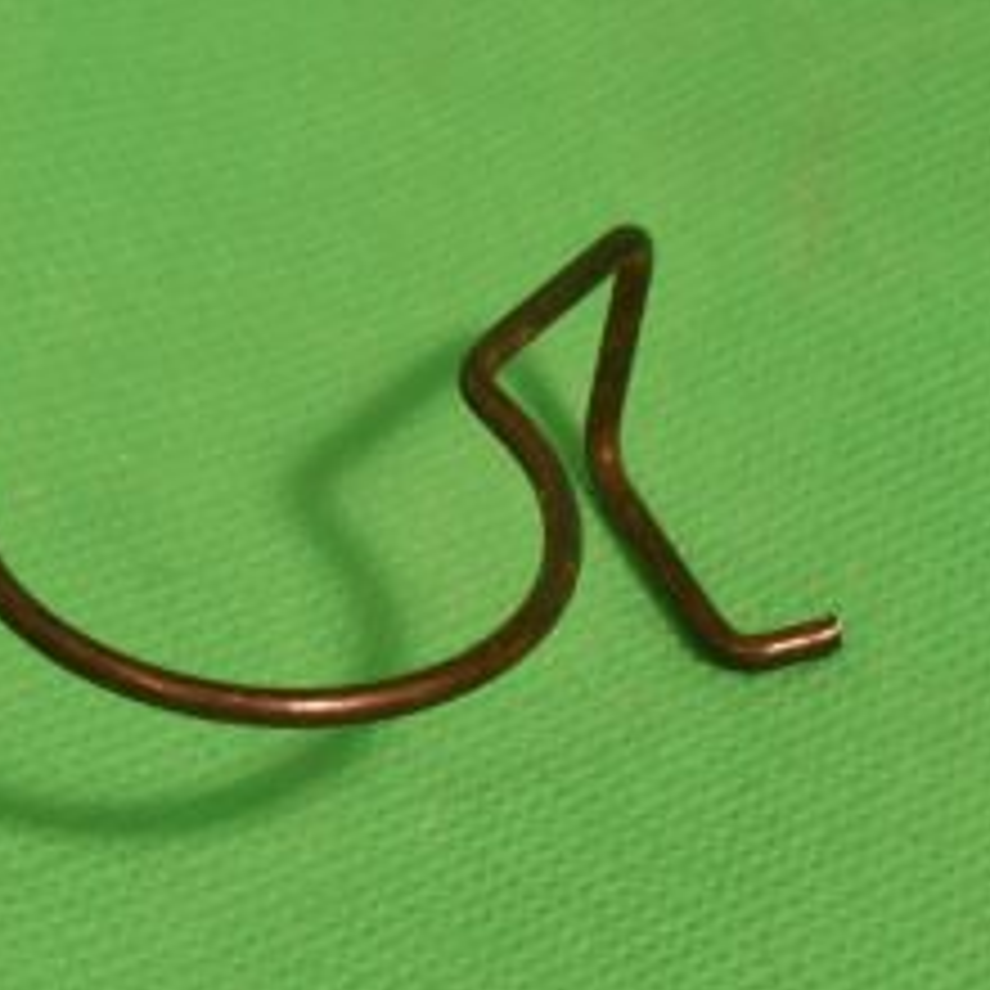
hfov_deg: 9.1
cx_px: 288
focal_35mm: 191
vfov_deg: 9.2
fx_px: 6185
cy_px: 454
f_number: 16
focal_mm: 55
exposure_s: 1/100
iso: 1800
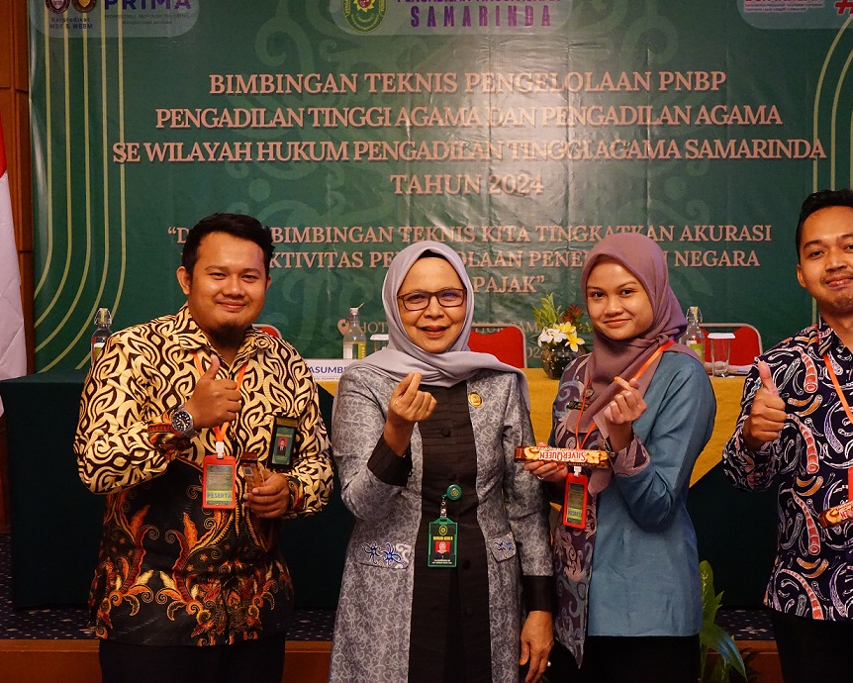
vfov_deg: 27.1
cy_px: 342
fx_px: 1414
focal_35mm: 56
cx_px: 500
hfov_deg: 33.5
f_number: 8
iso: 8000
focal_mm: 49
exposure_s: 1/40
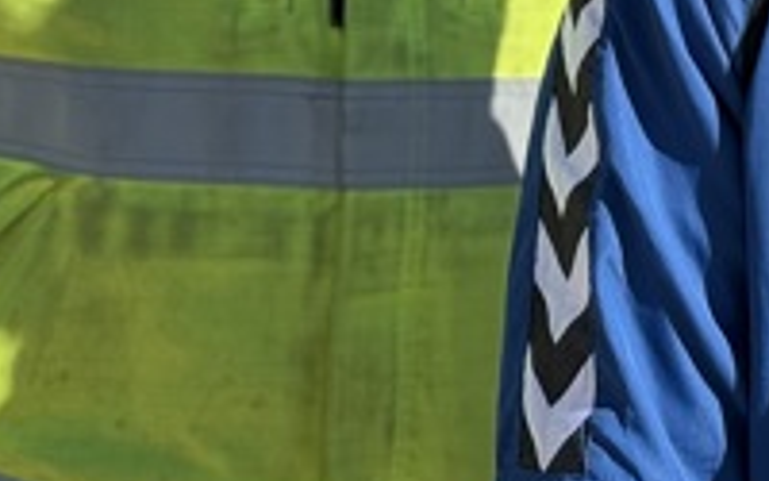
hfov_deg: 10.4
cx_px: 977
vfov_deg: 6.4
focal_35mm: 198
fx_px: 4150
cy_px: -516
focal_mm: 5.96
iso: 40
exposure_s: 1/3021
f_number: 1.6
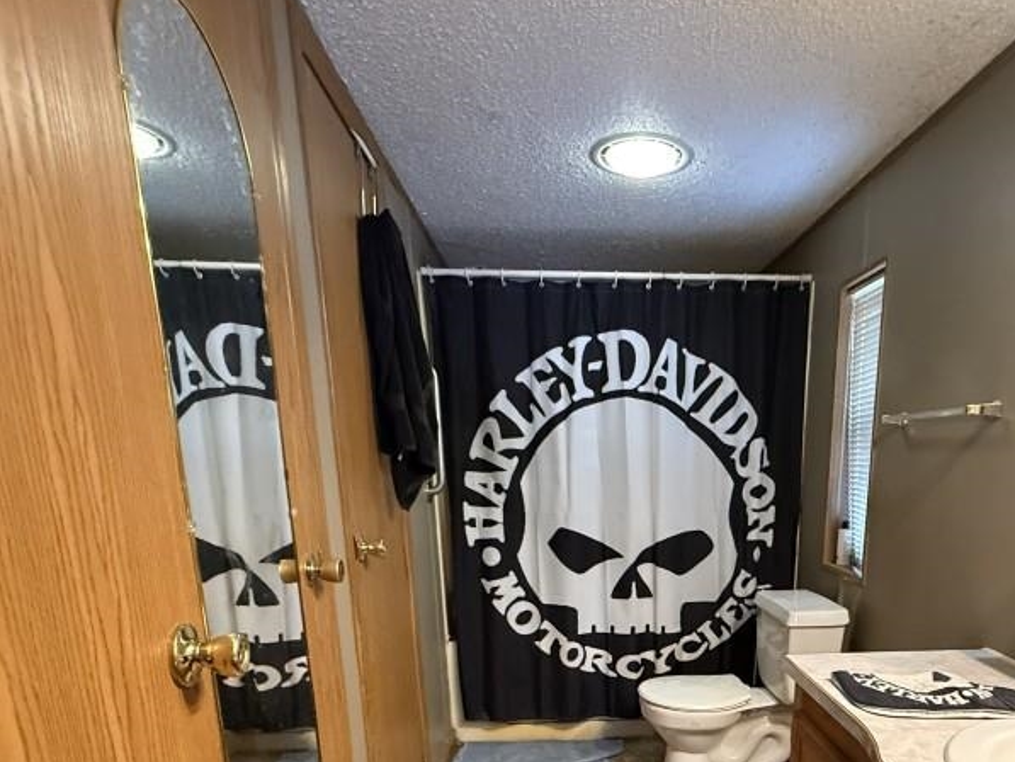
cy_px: 634
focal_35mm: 24
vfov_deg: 52.3
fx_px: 704
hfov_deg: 70.3
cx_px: 639
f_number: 2.2
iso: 640
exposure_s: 1/60
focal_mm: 2.22
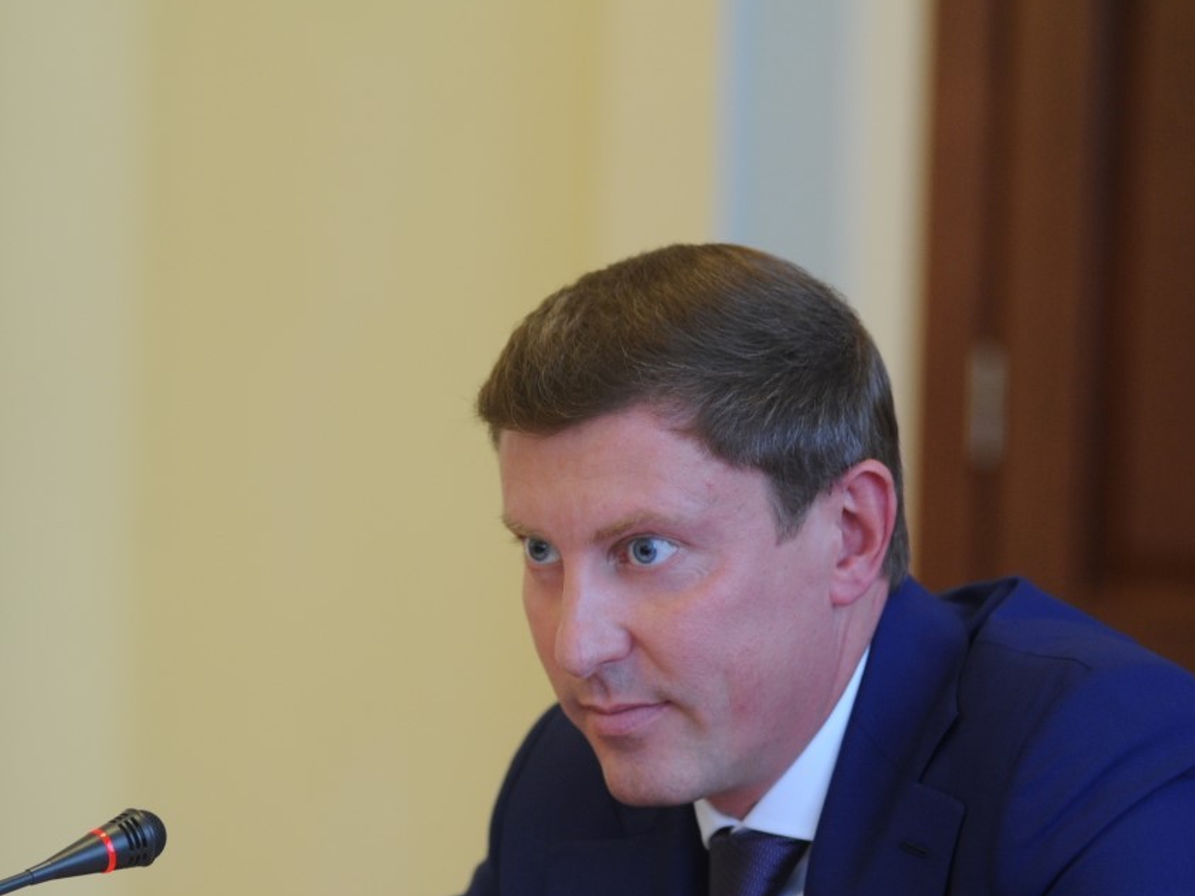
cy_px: 706
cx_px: 311
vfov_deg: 7.2
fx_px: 7146
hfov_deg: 9.5
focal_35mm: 207
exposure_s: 1/200
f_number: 3.2
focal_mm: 112
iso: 1000
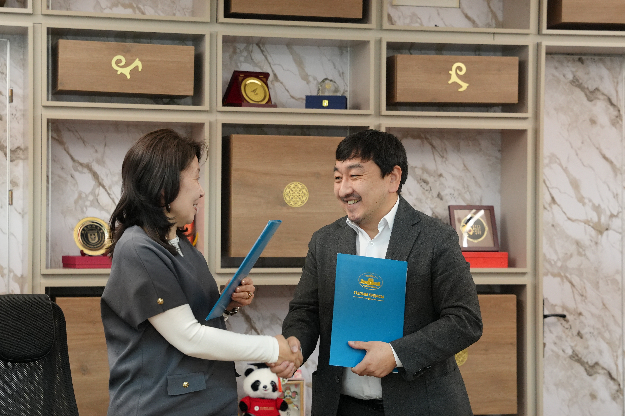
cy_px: 208
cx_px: 312
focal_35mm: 87
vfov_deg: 15.7
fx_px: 1508
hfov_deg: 23.4
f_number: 4
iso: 2000
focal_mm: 57.9
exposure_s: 1/160
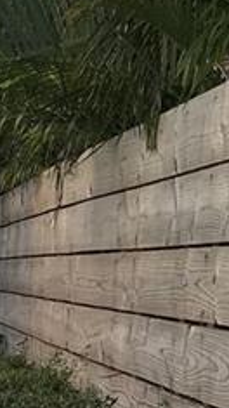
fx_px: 1740
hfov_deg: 6.9
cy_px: 771
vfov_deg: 12.1
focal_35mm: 161
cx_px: -402
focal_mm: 4.15
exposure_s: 1/279
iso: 25
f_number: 2.2
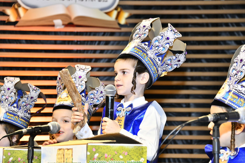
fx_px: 789
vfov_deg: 11.8
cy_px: 82
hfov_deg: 17.6
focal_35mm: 116
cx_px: 124
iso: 2000
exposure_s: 1/125
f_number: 5.6
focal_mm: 112
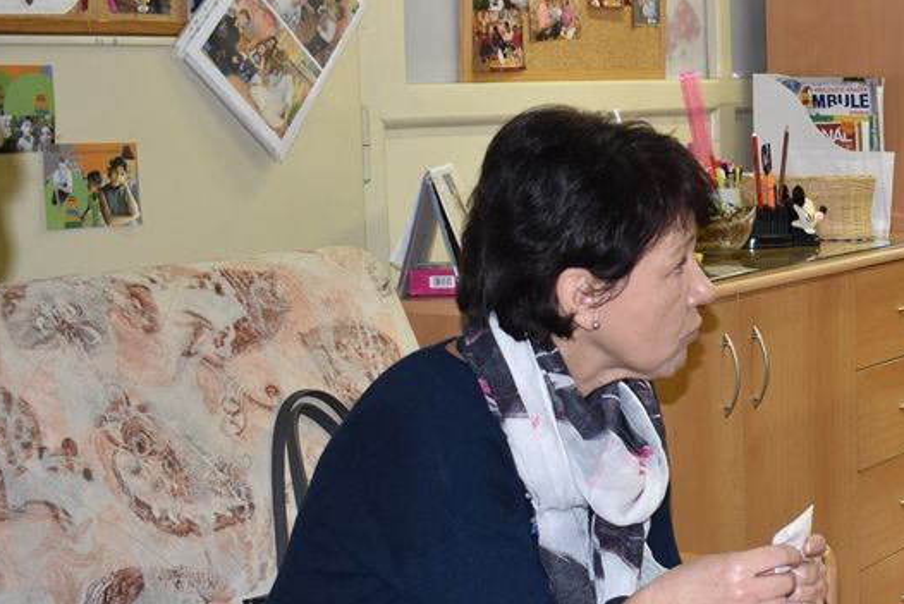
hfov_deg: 26.5
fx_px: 1833
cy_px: 285
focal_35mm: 73
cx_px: 858
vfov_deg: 18.7
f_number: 4.5
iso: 800
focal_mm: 25
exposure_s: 1/60
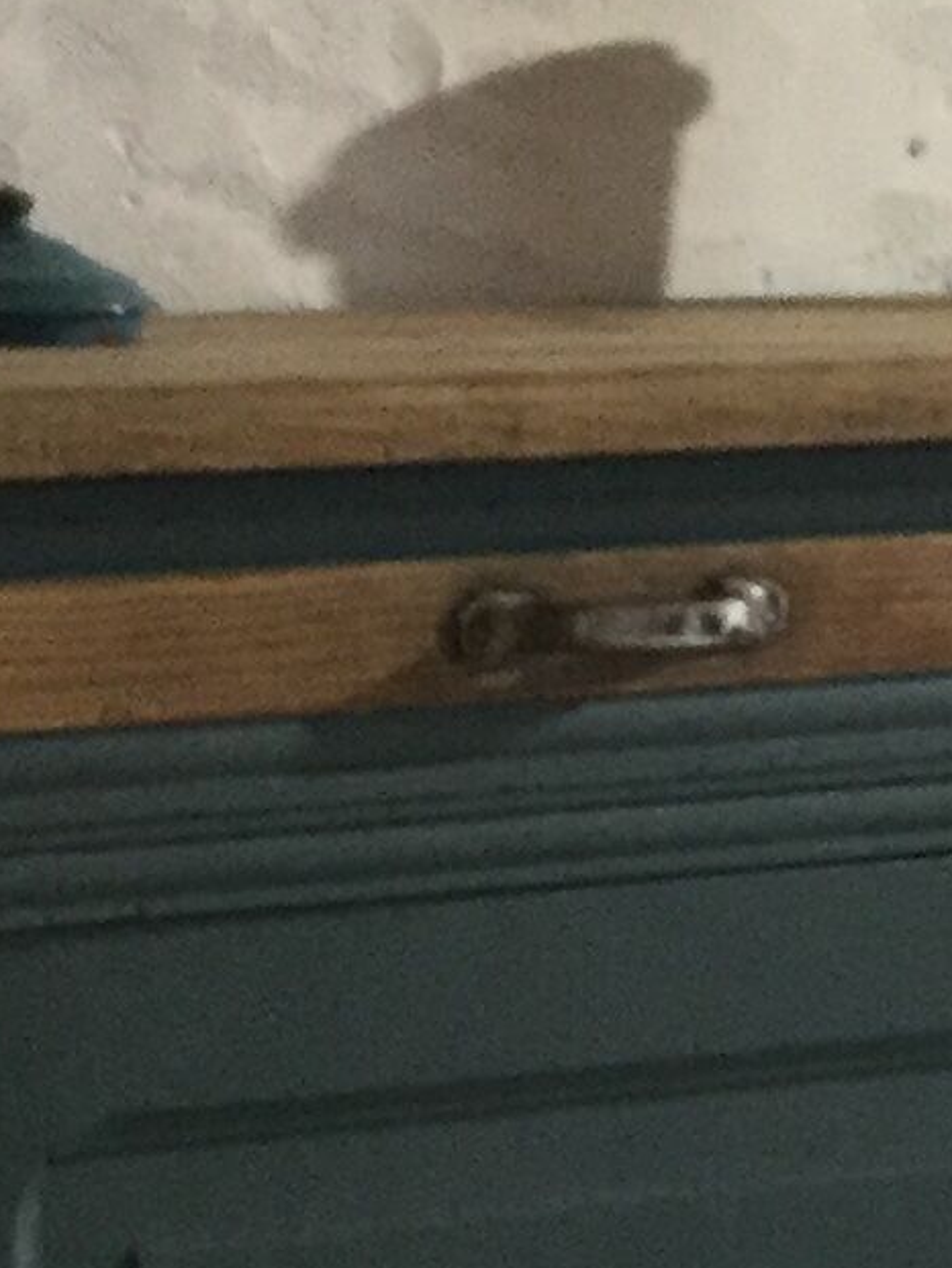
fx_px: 5975
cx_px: 713
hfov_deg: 9.1
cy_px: 1772
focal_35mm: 163
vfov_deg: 11.7
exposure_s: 1/33
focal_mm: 3.3
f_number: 2.4
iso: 160
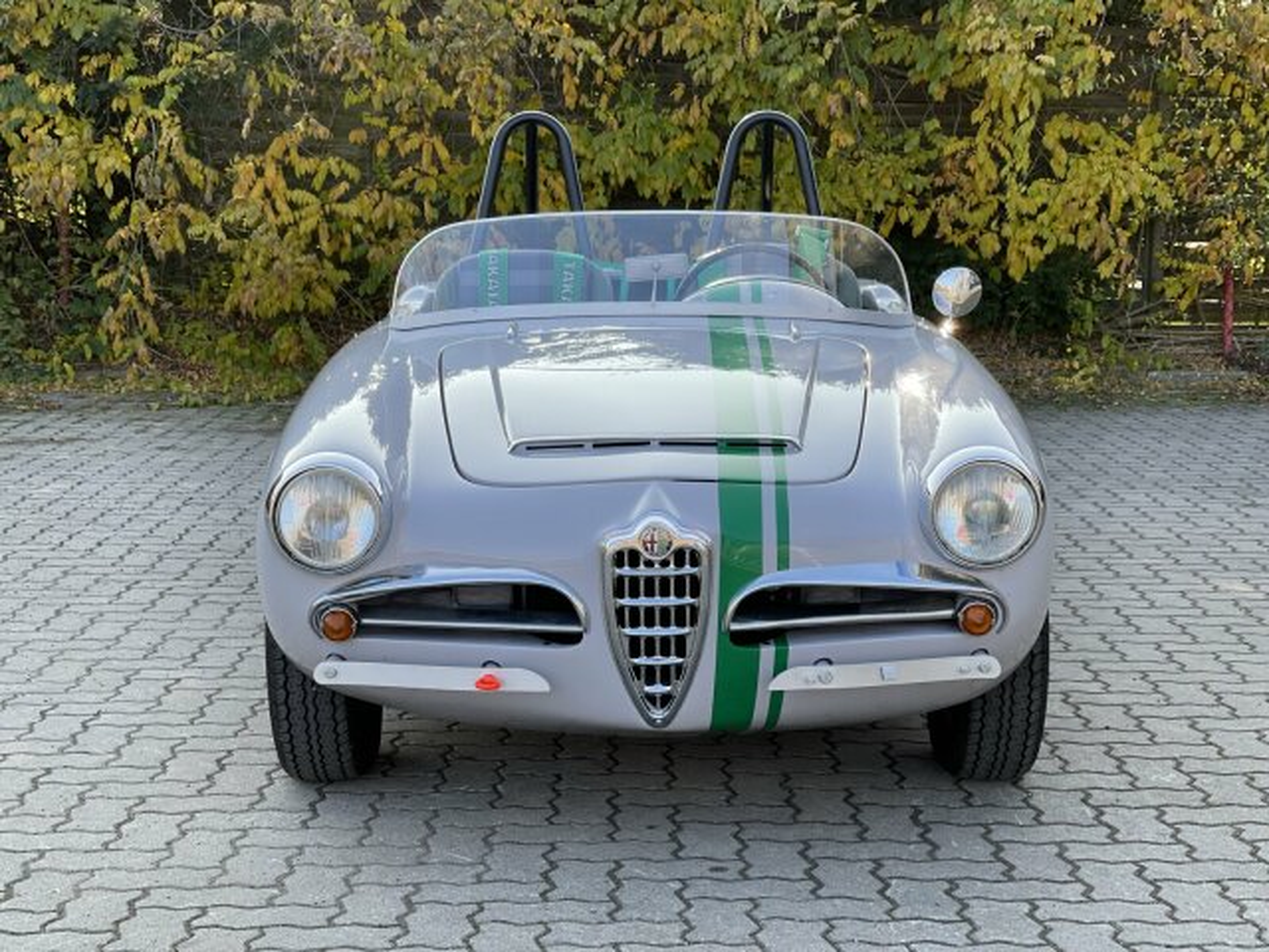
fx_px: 2346
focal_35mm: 64
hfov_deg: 30.3
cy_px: 476
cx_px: 634
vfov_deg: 22.9
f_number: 2.2
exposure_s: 1/199
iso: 20
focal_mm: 7.5
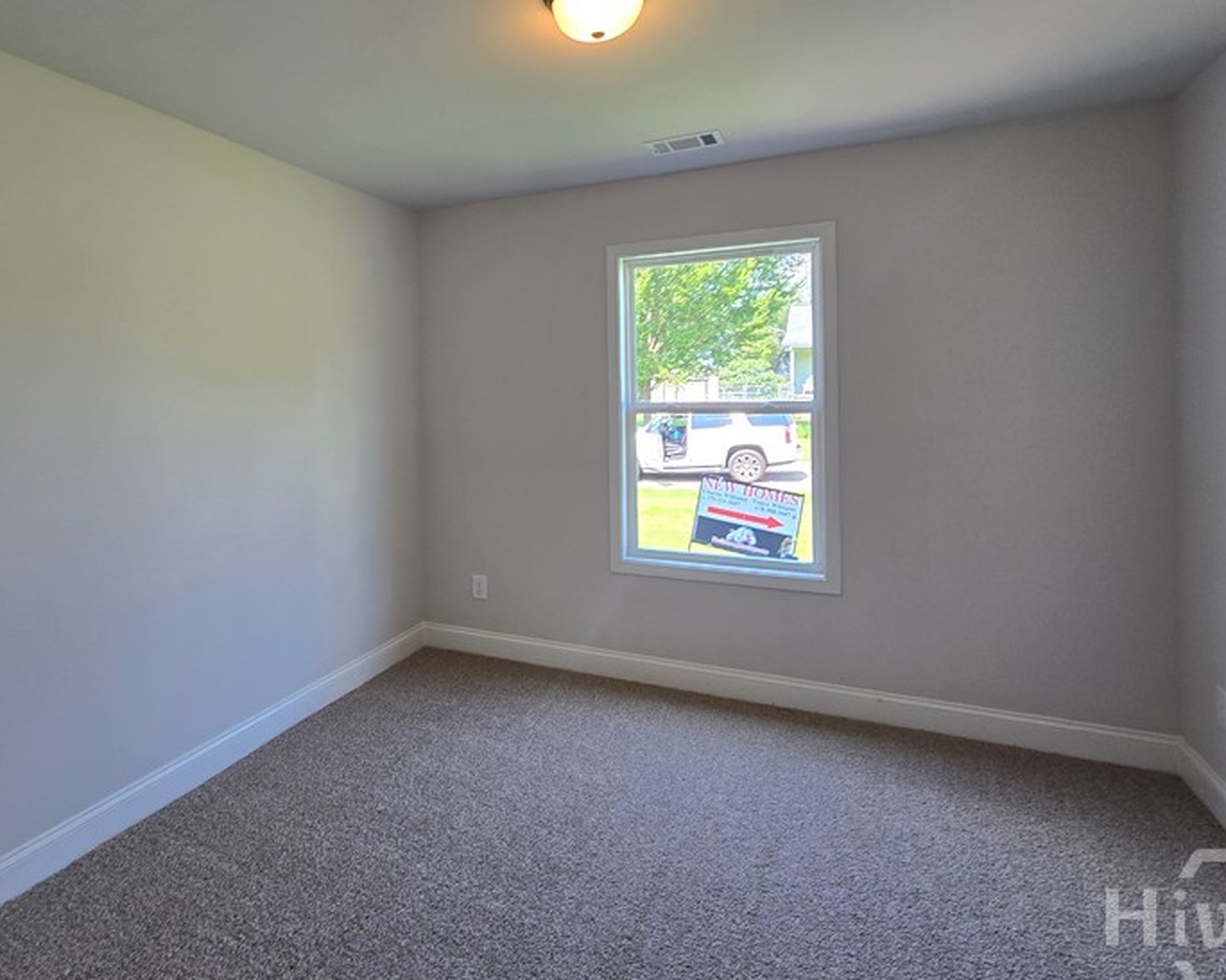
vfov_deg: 69.8
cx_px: 434
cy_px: 373
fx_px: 689
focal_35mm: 19
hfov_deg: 81.2
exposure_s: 1/60
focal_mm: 2.2
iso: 64
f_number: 2.2
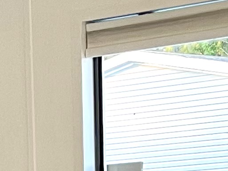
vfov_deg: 6.8
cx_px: -171
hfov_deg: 9.6
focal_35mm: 197
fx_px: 1298
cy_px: 519
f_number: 1.6
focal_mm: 5.1
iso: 100
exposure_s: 1/60
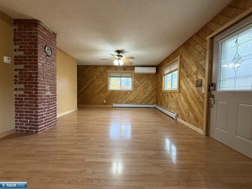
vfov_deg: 85.7
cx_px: 126
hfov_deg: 102.1
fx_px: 102
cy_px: 94
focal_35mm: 14
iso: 320
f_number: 2.2
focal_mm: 2.22
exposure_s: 1/60
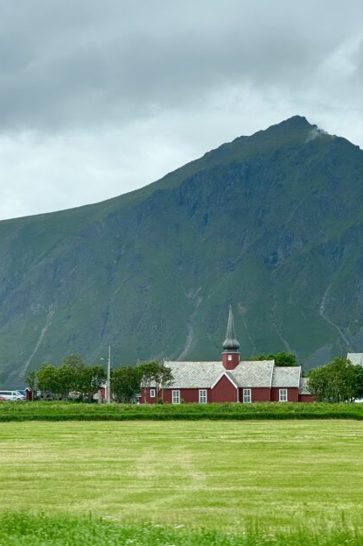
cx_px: 226
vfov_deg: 22.6
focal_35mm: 90
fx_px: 1362
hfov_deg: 15.2
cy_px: 263
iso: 25
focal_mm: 9
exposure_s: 1/149
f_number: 2.8
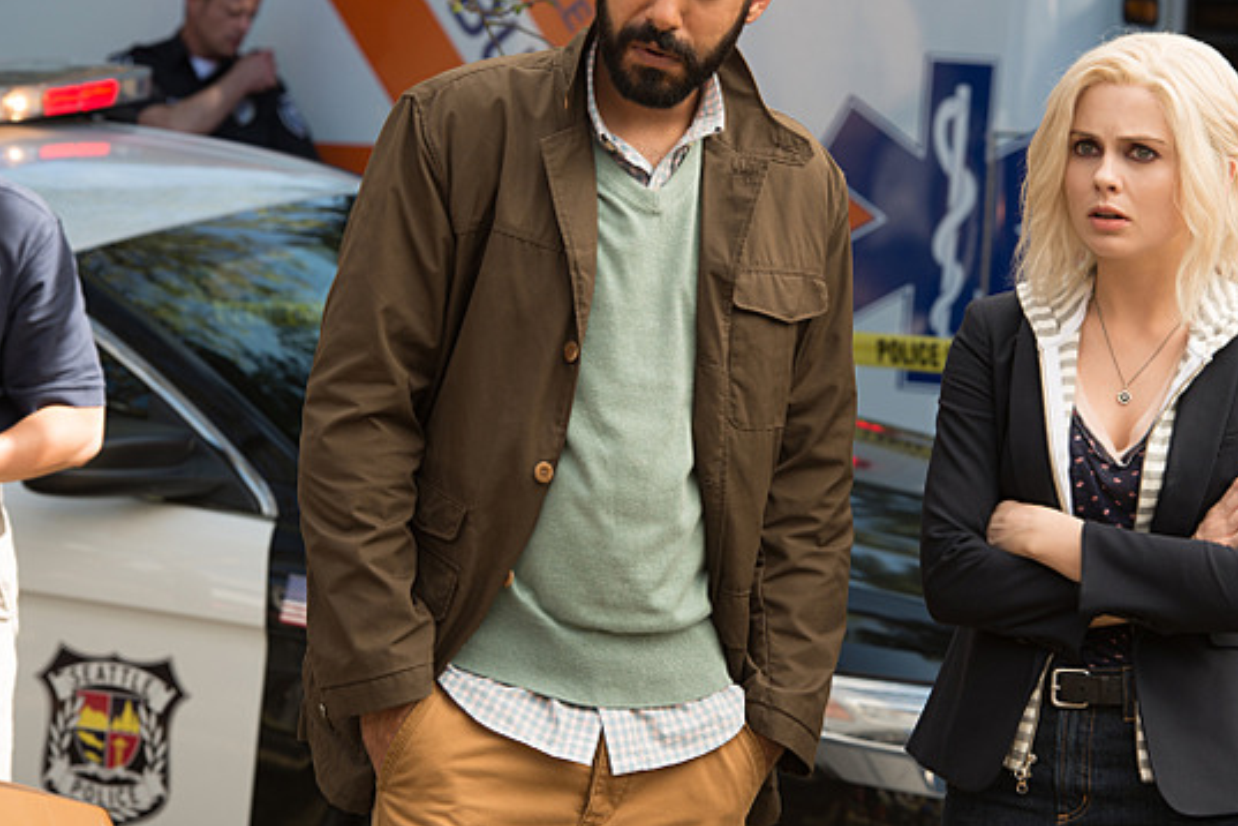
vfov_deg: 7.3
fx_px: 6499
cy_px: 321
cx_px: 844
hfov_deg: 10.9
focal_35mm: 189
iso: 100
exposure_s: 1/100
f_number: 10
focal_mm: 130
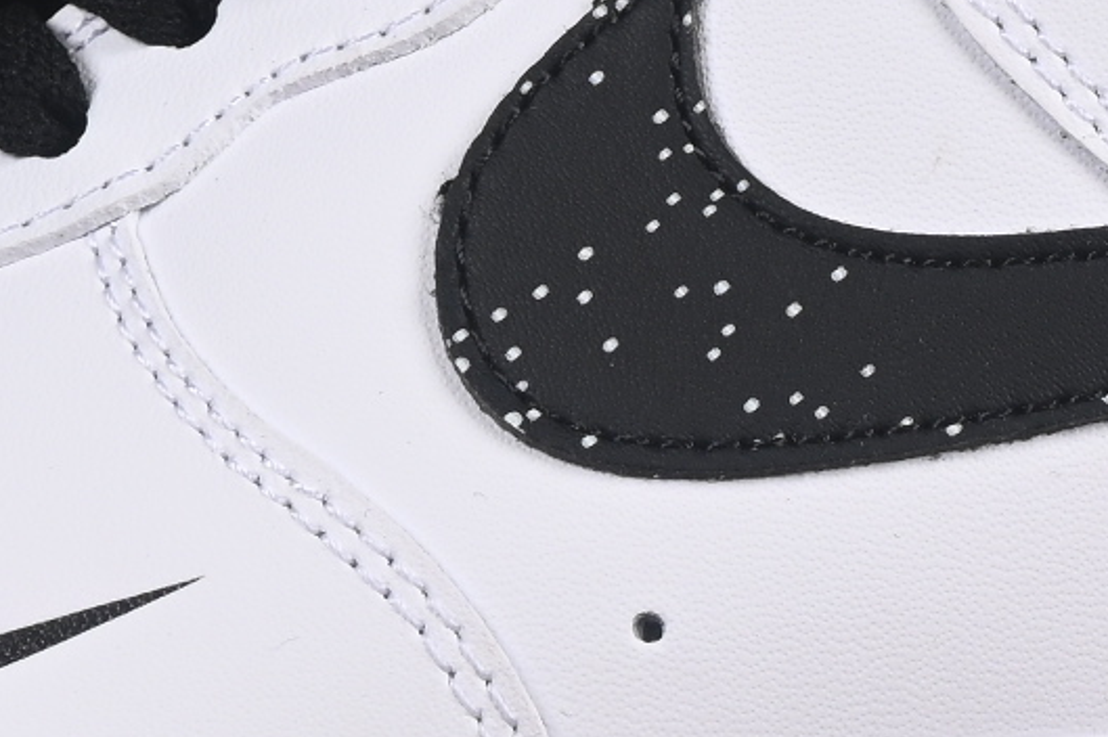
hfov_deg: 5.2
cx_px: 582
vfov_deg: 3.5
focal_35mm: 395
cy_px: 71
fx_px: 12149
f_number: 8
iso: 160
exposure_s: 1/100
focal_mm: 50
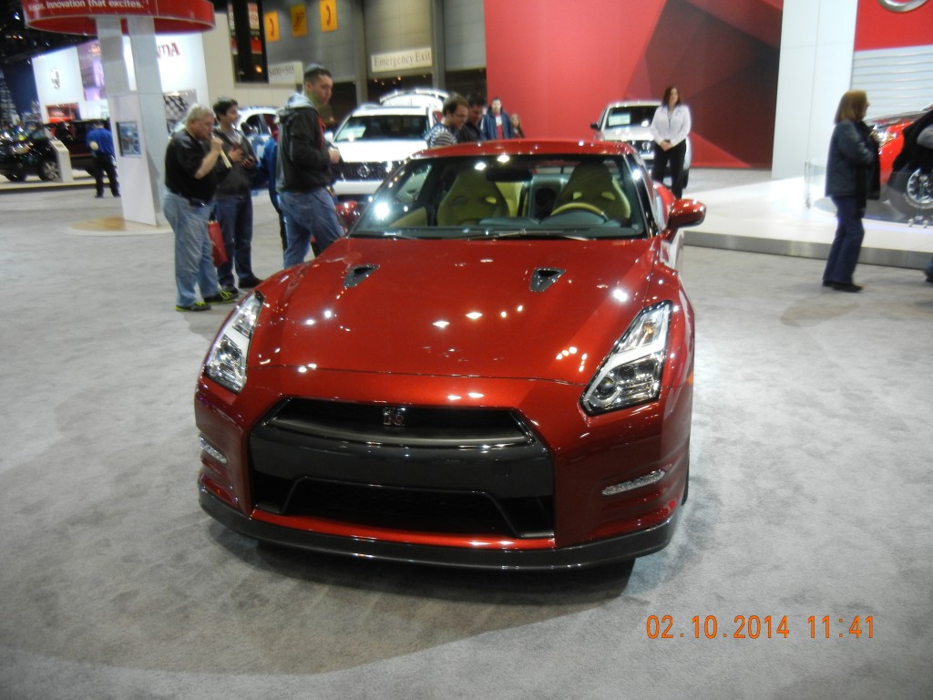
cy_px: 350
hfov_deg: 60.0
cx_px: 466
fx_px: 809
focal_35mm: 30
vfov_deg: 46.8
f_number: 3.5
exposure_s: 1/64.3
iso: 355
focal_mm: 5.4
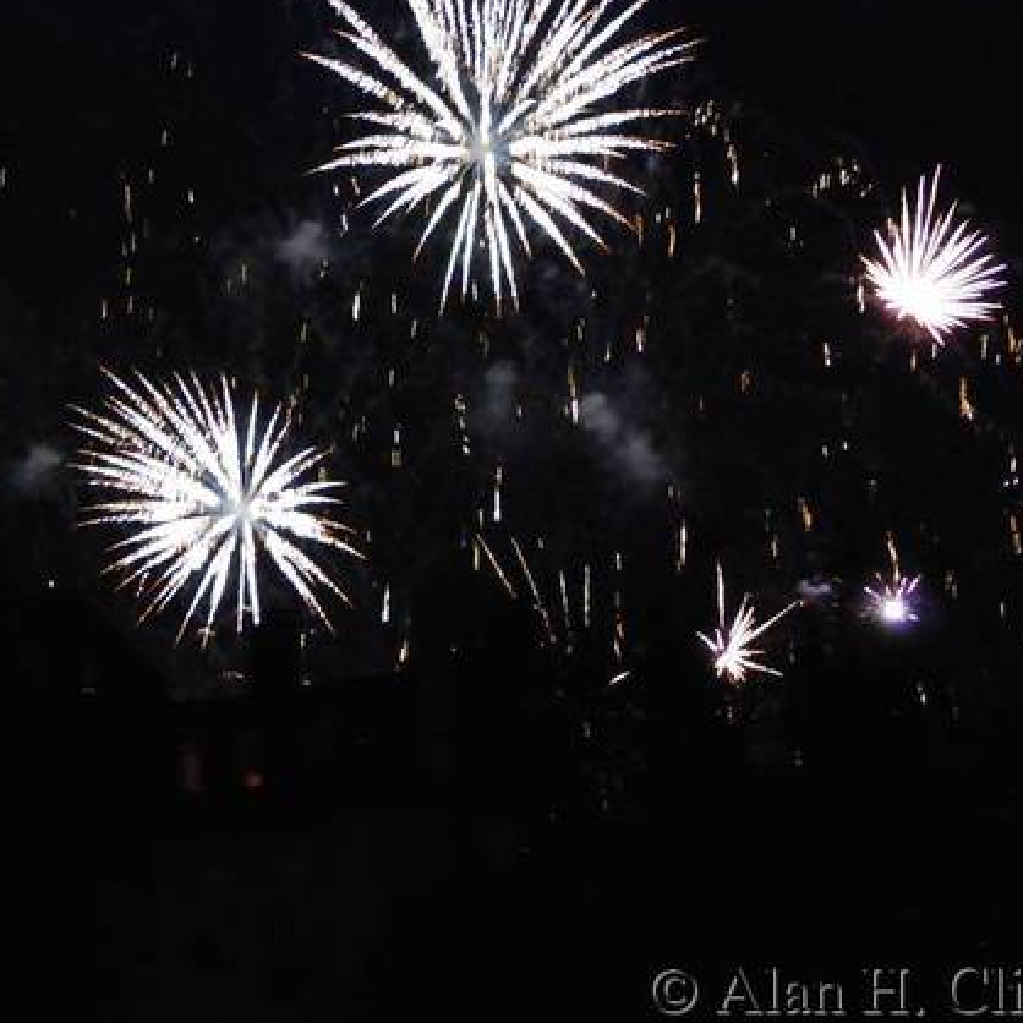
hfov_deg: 10.0
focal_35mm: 175
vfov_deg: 10.0
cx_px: 367
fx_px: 5851
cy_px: 477
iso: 1600
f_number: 5.3
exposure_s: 1/3.33
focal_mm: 82
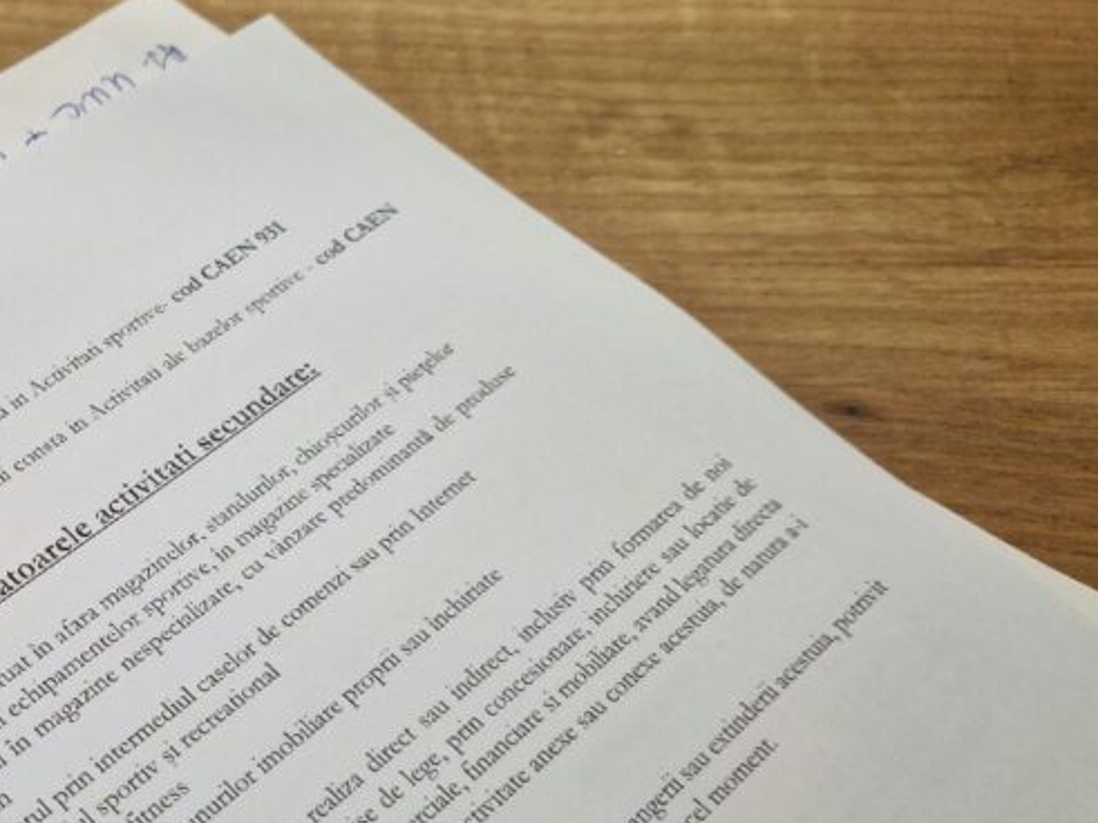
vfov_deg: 30.1
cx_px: -22
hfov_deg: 35.5
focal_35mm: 48
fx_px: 1522
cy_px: 528
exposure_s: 1/100
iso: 50
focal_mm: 5.4
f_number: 1.8
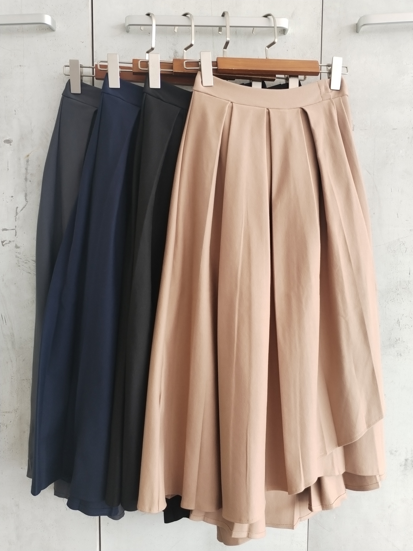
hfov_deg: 48.2
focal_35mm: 29
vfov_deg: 61.7
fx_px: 461
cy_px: 276
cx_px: 206
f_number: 1.8
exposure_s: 1/100
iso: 208
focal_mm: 4.75
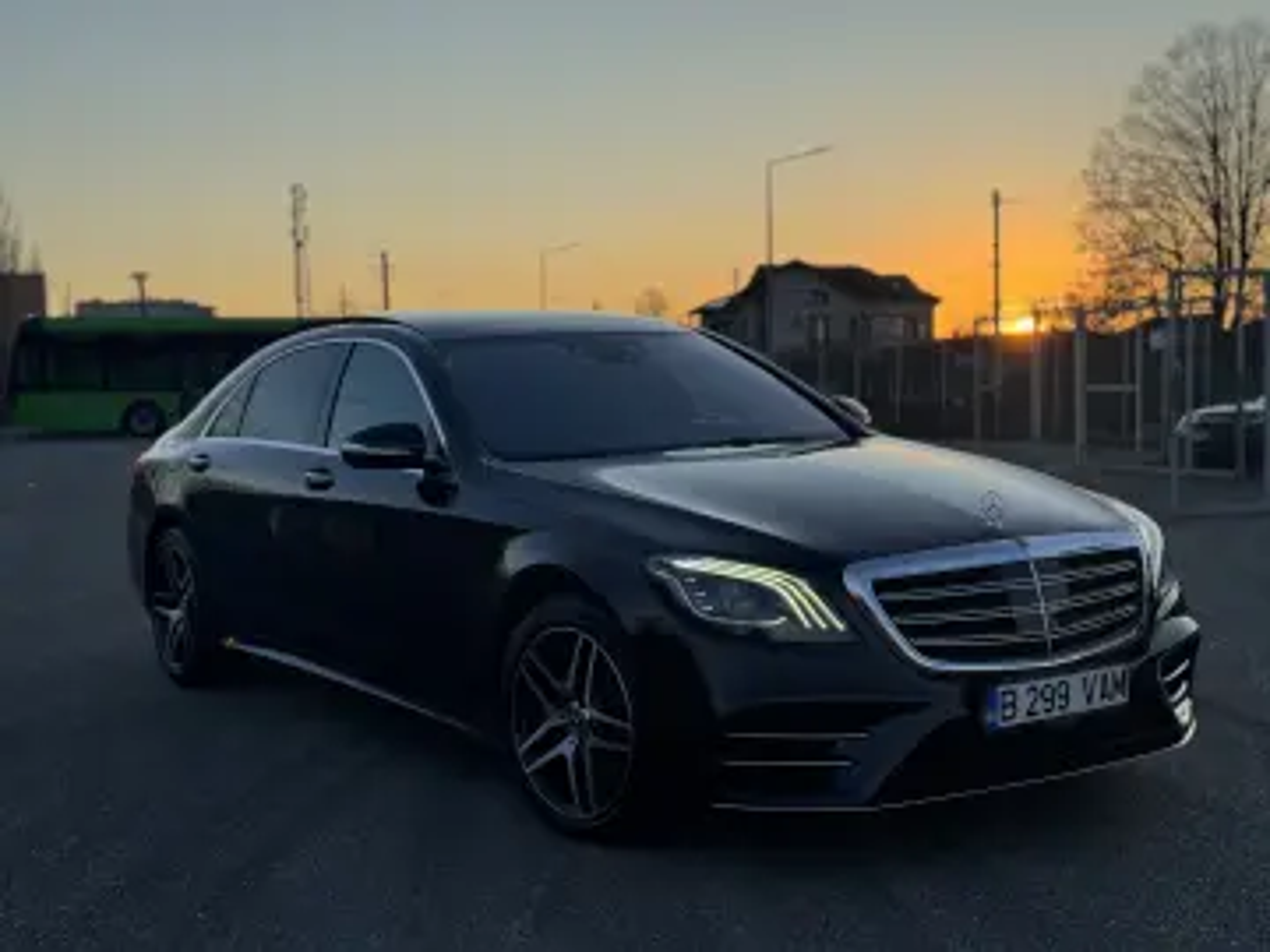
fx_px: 1761
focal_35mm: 48
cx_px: 635
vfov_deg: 30.3
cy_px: 476
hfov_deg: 39.7
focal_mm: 6.76
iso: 64
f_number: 1.78
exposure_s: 1/1869
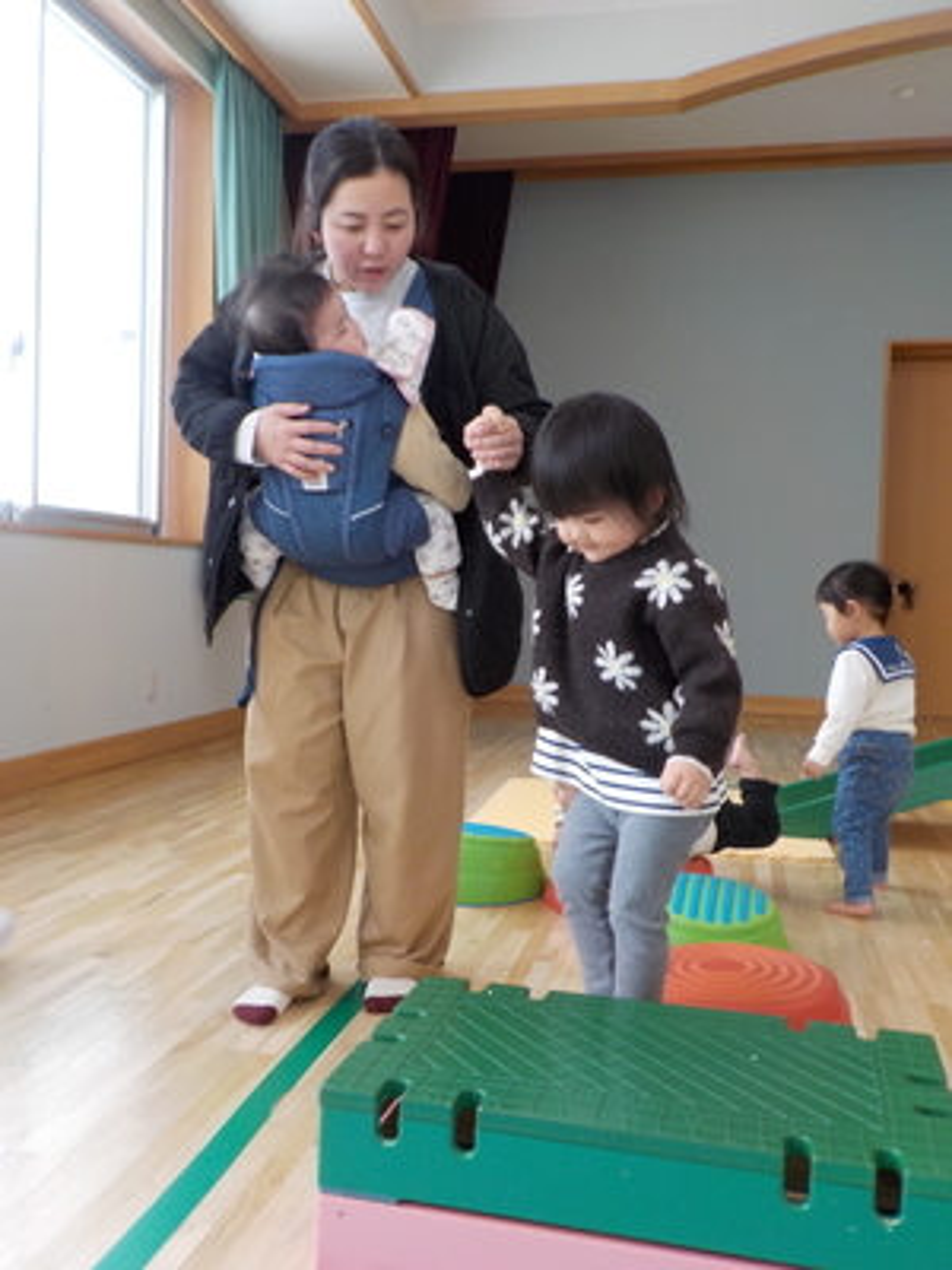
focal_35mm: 30
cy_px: 635
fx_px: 1100
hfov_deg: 46.8
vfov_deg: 60.0
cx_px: 476
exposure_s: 1/60
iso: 125
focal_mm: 4.1
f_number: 3.3
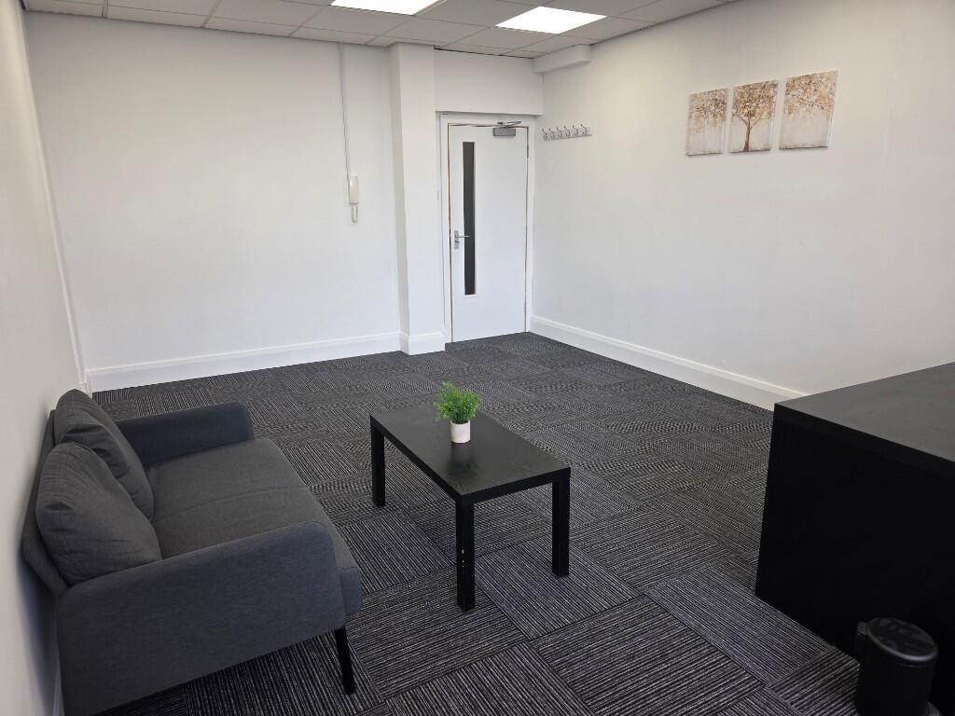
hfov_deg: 73.9
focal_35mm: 23
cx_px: 478
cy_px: 358
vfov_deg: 58.9
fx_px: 635
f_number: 1.7
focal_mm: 6.3
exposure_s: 1/100
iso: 25
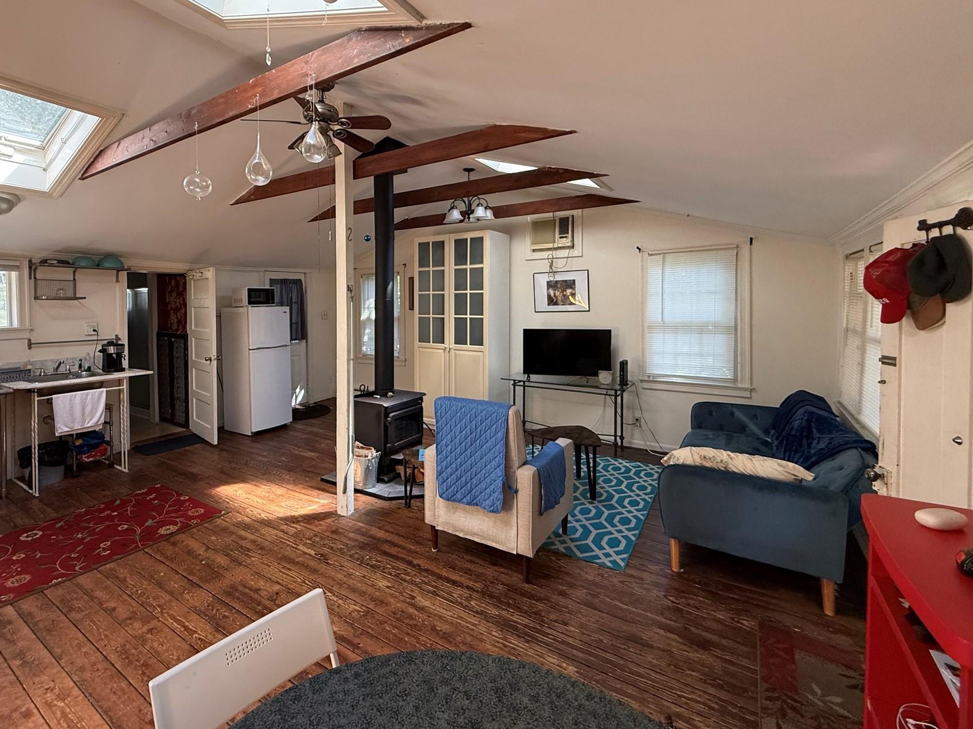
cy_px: 312
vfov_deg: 74.3
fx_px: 478
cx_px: 391
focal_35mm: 17
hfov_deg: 89.9
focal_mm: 2.22
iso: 320
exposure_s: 1/99
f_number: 2.2
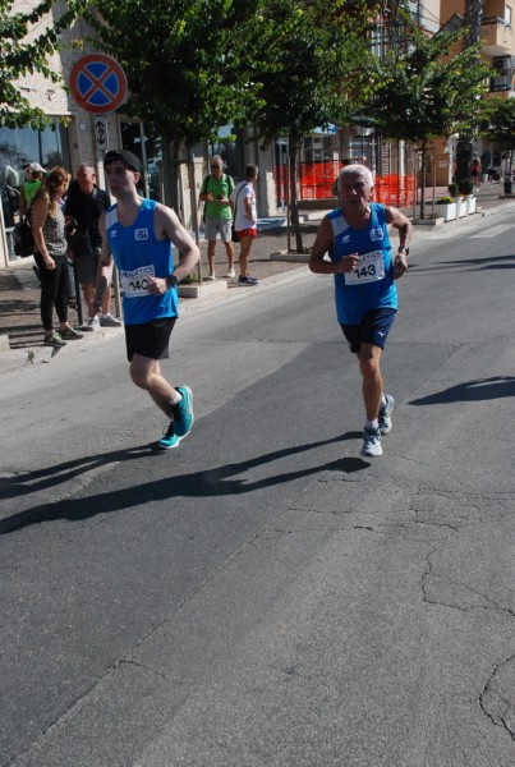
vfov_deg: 46.3
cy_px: 384
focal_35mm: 42
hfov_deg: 32.0
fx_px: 897
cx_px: 258
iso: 1000
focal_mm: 28
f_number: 8
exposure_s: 1/2000
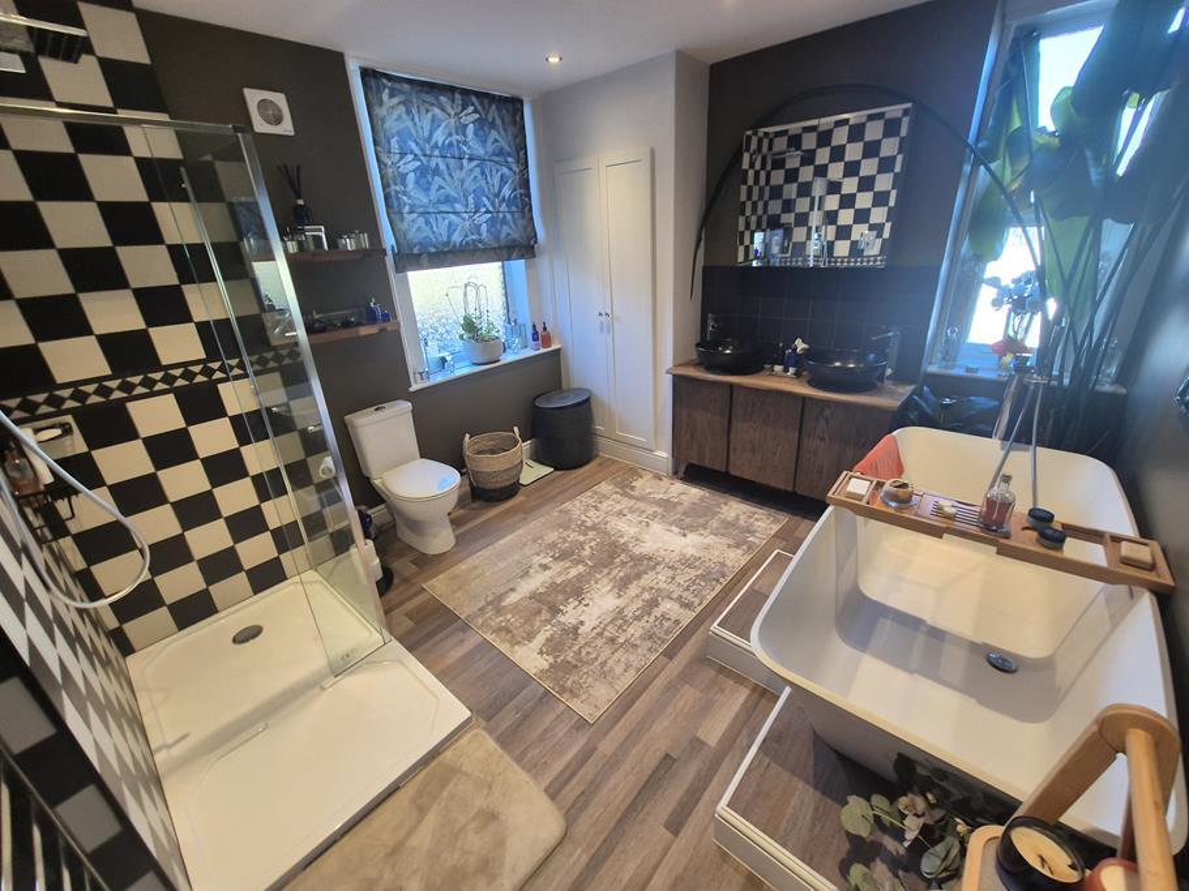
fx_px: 446
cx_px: 594
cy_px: 446
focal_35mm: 13
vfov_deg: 89.9
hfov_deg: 106.2
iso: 100
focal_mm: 2.2
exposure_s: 1/50
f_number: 2.2
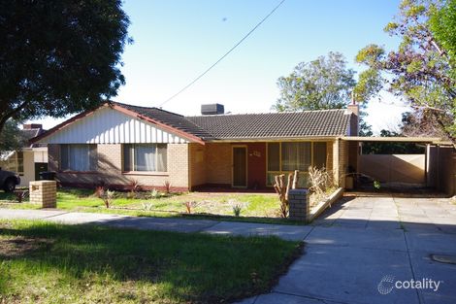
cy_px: 152
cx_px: 228
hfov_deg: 61.9
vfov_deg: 43.6
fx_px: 380
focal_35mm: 30
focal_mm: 20
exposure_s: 1/100
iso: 400
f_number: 11
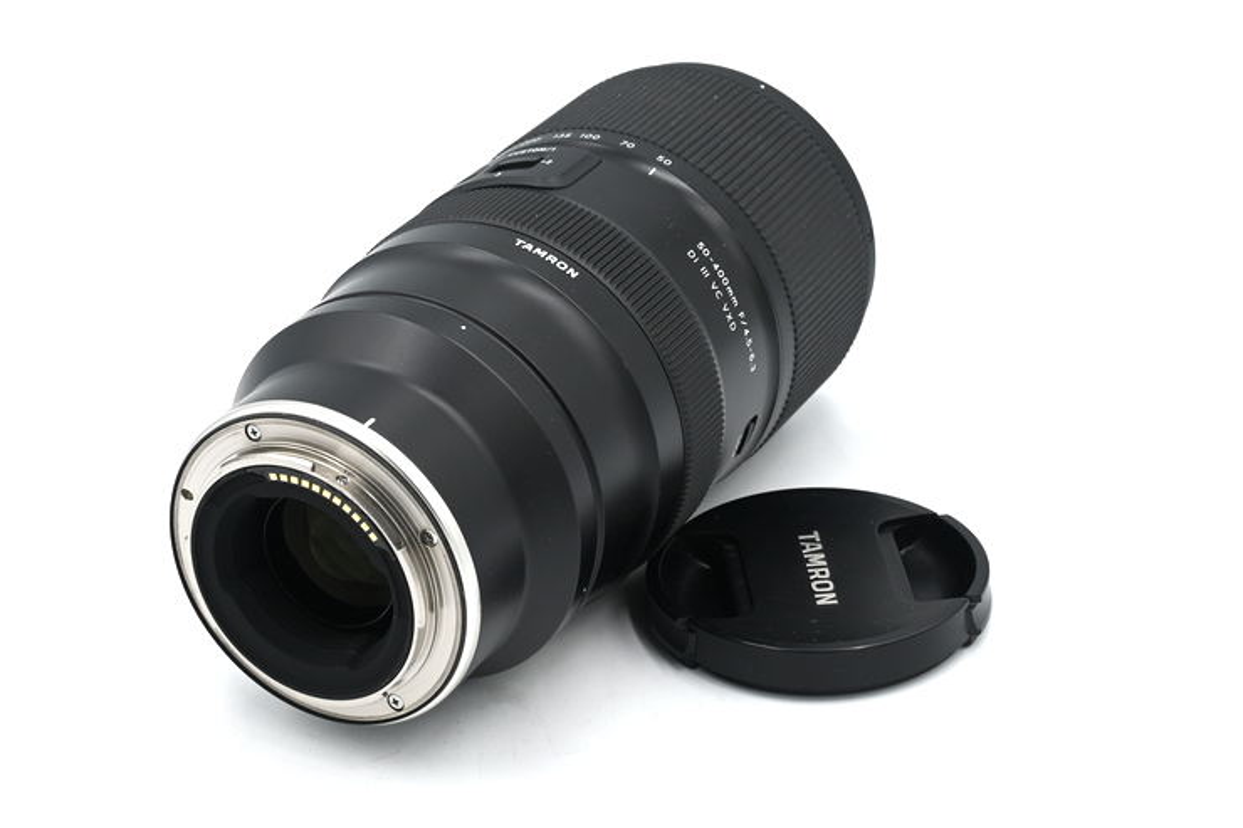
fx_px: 1968
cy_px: 414
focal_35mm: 57
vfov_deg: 23.8
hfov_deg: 35.1
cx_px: 622
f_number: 10
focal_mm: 38
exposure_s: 1/80
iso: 200
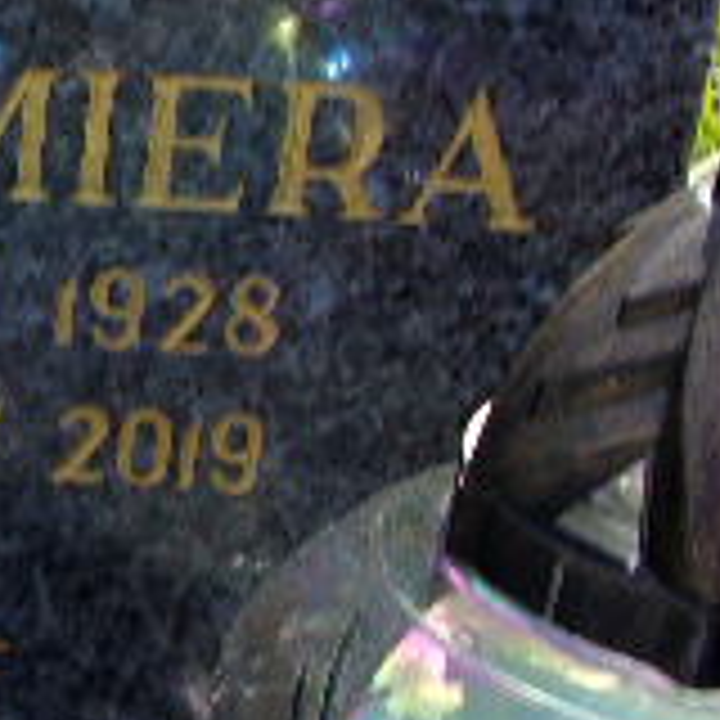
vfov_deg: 17.5
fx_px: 2330
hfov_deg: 15.3
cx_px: -554
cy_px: 243
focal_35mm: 99
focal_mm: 5.1
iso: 80
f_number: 10.8
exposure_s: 1/38
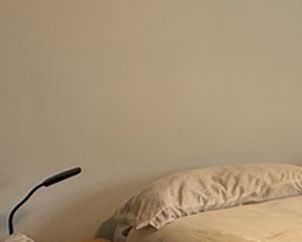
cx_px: 432
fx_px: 572
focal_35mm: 64
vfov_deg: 23.8
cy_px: 149
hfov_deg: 24.3
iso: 200
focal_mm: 2.22
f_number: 2.2
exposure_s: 1/60
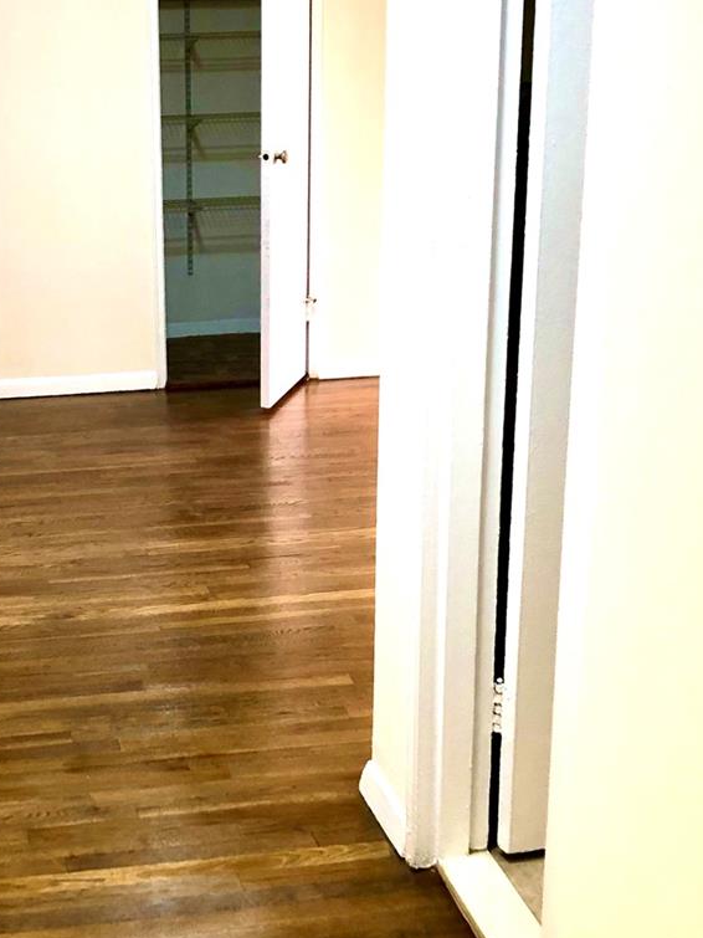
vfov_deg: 33.8
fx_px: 1544
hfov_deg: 25.3
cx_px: 160
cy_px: 487
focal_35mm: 57
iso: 32
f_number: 1.8
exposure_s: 1/30
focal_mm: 4
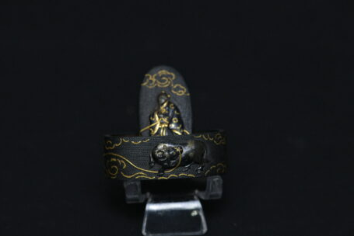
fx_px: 1043
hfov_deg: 19.3
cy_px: 118
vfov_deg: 12.9
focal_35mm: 106
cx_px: 178
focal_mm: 105
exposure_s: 1/125
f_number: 10
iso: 4500
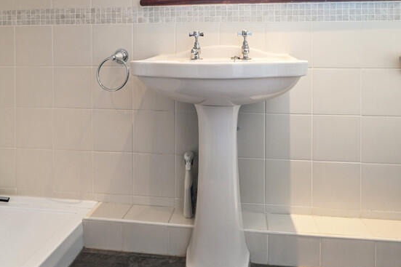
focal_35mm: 26
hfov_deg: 69.4
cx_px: 203
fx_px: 290
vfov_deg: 47.6
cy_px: 66
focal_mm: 14
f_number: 8
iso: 400
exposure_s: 1
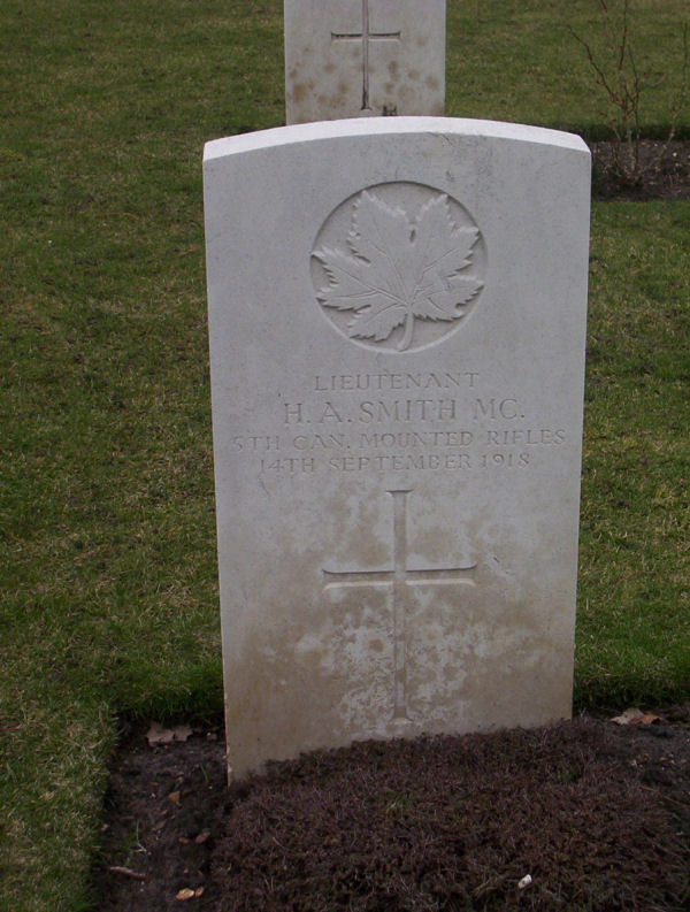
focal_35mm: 81
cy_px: 456
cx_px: 345
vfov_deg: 24.0
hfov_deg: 18.3
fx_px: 2141
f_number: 3.62
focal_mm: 10.76
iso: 100
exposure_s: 1/279
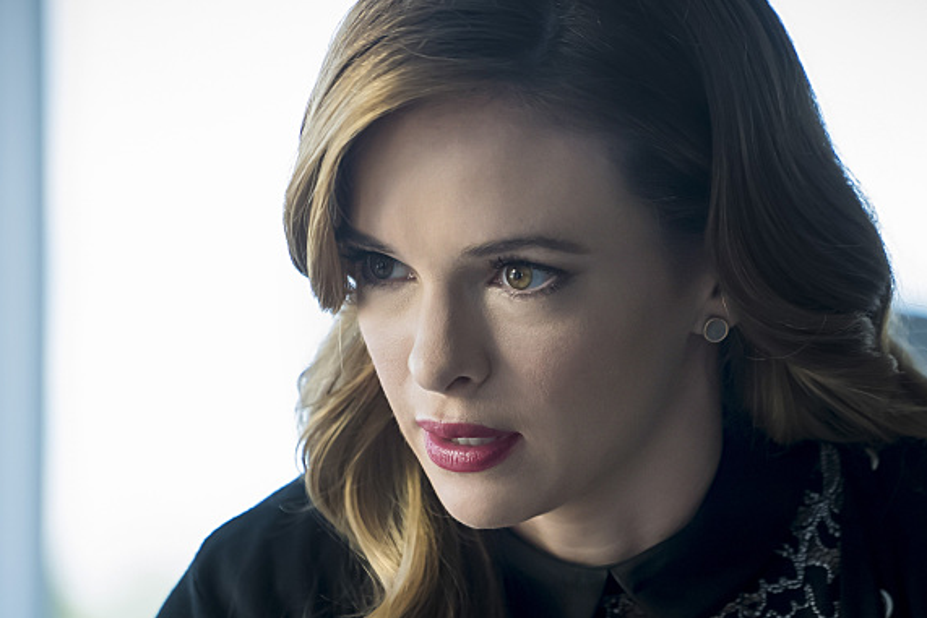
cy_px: 391
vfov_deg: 4.9
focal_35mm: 280
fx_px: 7211
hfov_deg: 7.4
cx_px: 510
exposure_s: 1/500
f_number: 4
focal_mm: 200
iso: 1600
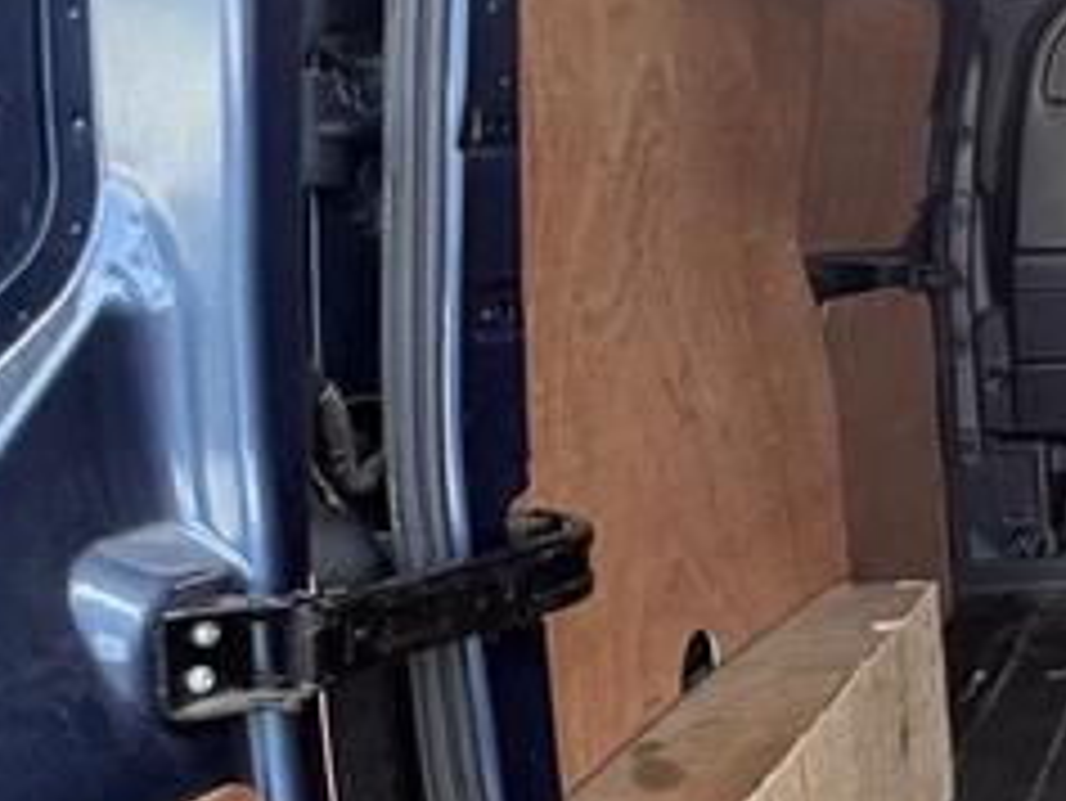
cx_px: 1399
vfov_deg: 27.5
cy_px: 486
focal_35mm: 53
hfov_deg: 29.1
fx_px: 1633
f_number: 2.2
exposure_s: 1/99
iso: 125
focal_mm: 2.22
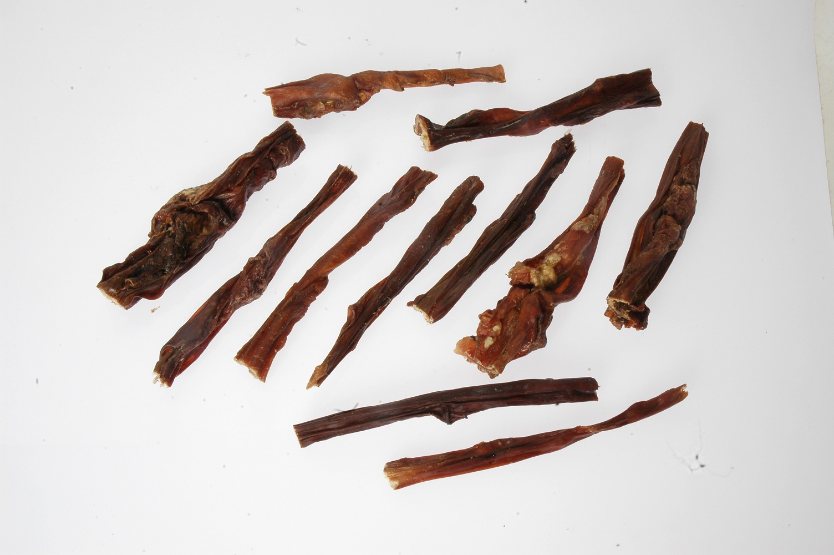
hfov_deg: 38.9
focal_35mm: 51
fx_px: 1180
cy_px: 278
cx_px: 417
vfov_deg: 26.4
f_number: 25
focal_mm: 34
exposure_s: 1/60
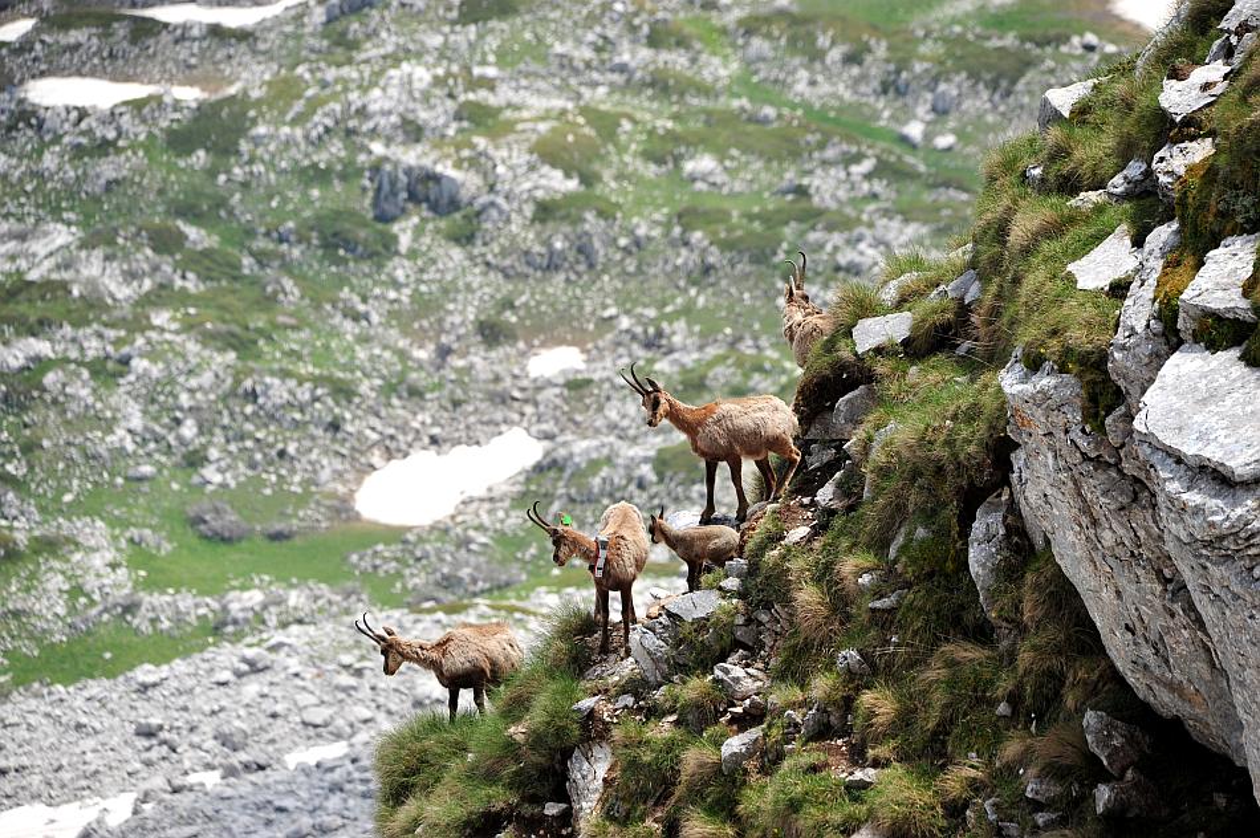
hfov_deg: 5.2
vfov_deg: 3.4
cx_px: 630
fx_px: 13990
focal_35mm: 400
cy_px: 419
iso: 400
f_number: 11
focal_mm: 400
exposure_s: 1/500
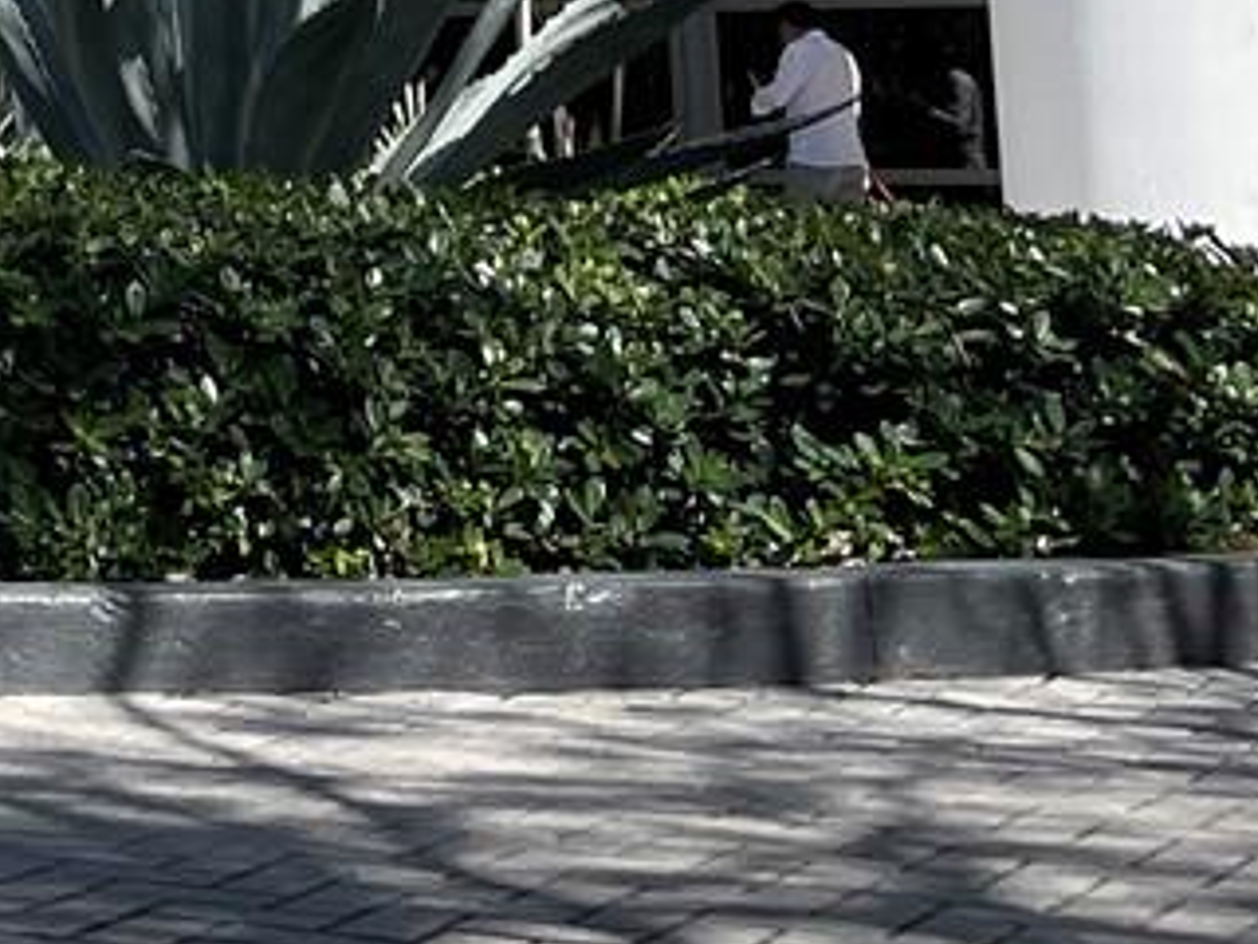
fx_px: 4543
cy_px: -838
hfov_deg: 14.3
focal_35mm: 125
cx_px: -826
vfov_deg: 11.0
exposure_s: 1/3559
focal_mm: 5.1
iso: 32
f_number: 1.6
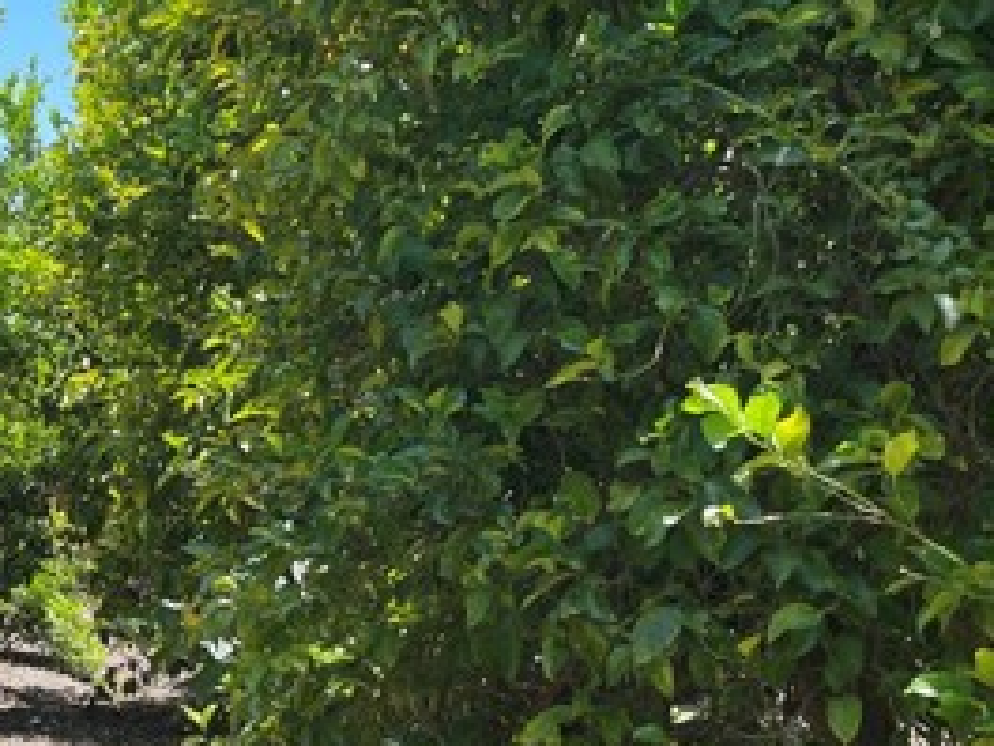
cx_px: 8
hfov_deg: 28.8
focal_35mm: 63
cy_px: 445
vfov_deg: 23.3
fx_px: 1809
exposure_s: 1/785
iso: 32
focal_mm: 4.2
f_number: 1.6
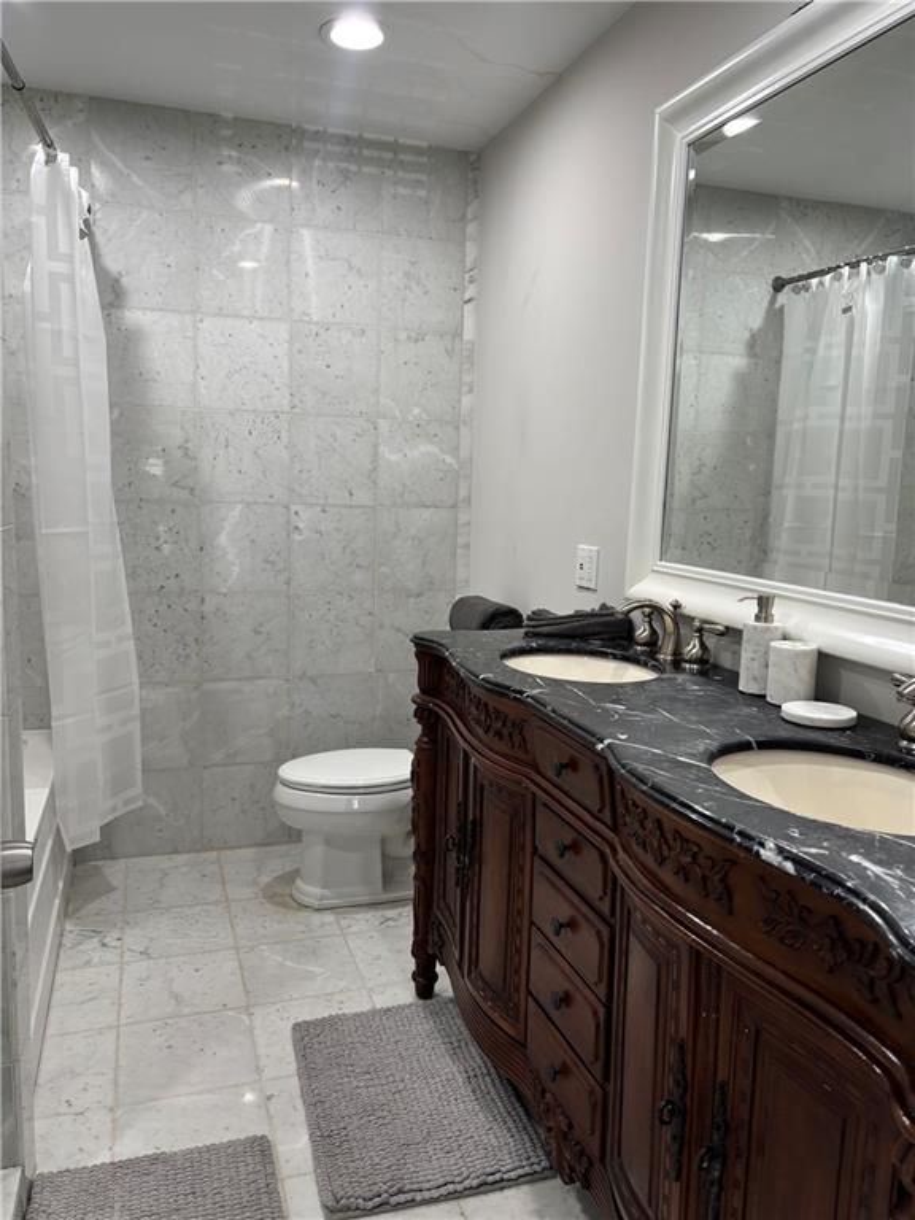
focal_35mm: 26
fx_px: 916
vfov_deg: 67.3
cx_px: 458
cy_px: 610
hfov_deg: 53.1
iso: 80
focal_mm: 5.96
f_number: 1.6
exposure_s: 1/60
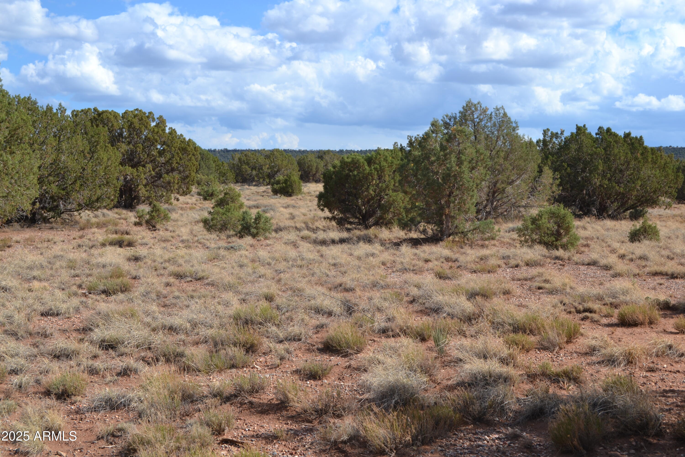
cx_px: 342
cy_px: 228
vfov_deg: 25.8
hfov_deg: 37.9
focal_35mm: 52
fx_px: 999
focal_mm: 35
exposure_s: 1/250
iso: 100
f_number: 8
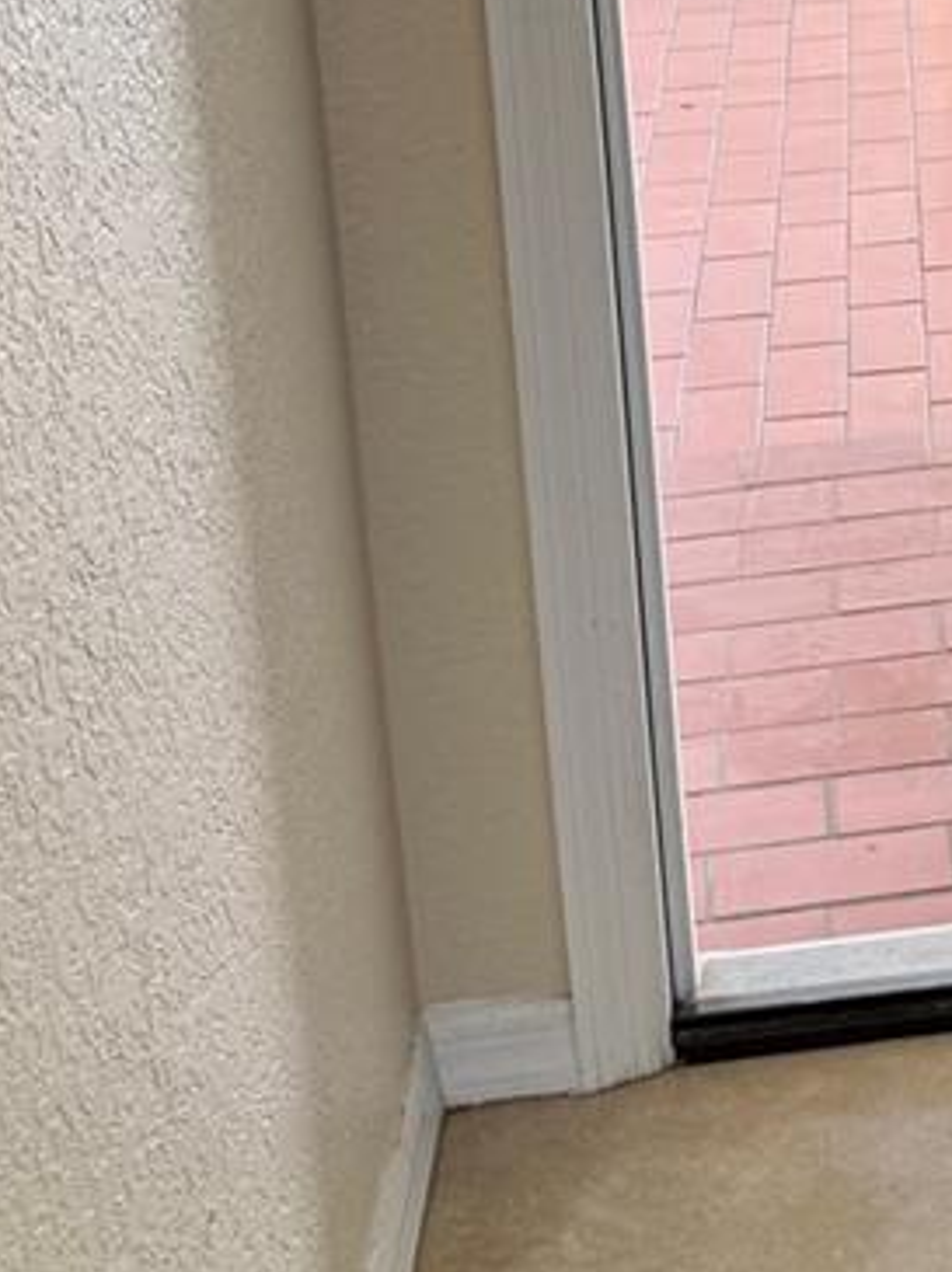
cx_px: 1301
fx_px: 2902
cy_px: -307
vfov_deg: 22.5
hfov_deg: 17.3
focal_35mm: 79
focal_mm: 6.76
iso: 50
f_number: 1.78
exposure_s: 1/120
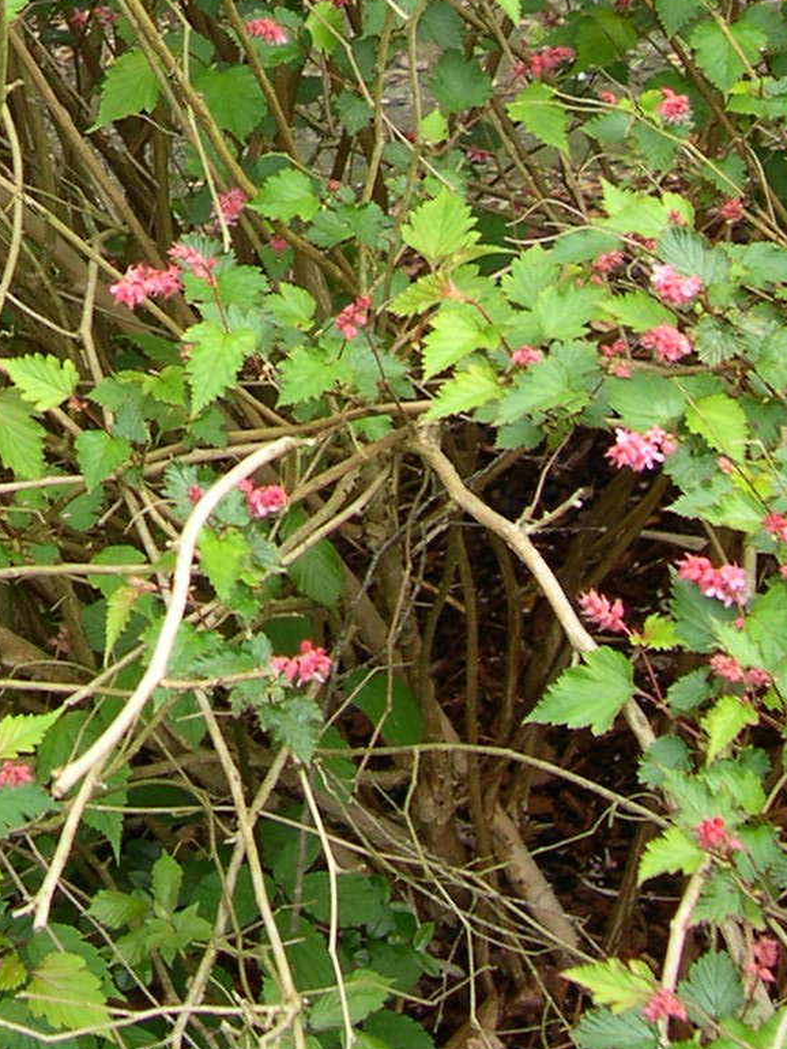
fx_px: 3396
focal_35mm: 112
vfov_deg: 16.8
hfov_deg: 12.9
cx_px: -177
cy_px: -205
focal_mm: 8
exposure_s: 1/163
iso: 100
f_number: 2.8
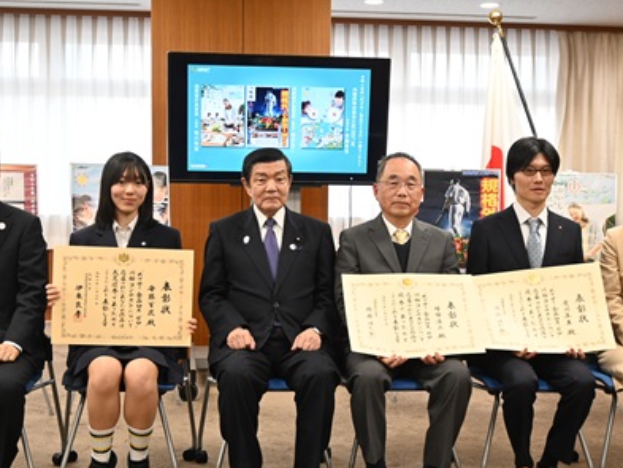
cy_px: 270
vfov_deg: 27.3
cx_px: 308
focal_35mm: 53
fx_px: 960
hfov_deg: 36.0
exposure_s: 1/125
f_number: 4.5
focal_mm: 27.5
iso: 1800
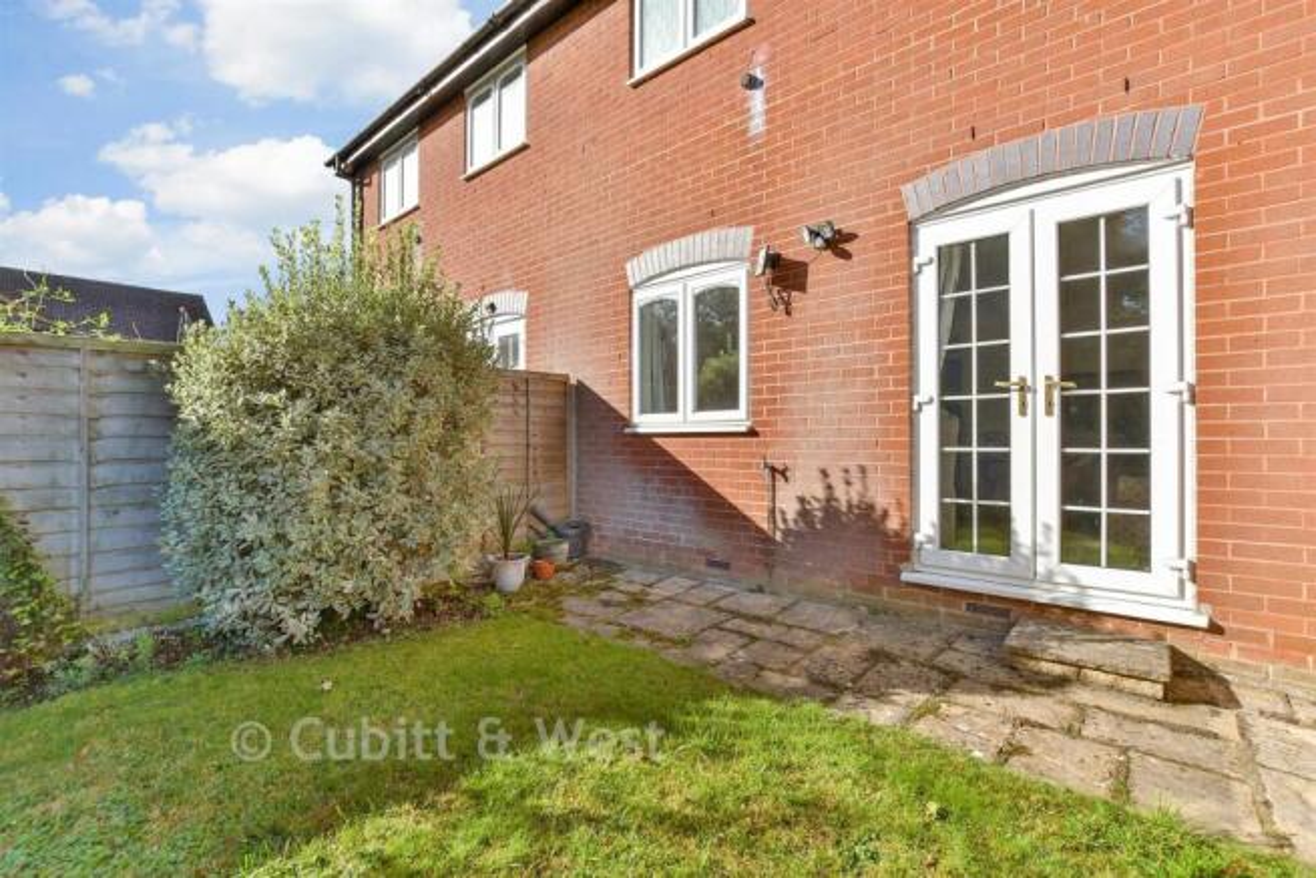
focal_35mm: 15
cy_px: 439
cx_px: 658
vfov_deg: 77.4
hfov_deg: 100.4
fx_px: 548
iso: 160
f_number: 8
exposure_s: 1/160
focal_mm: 10
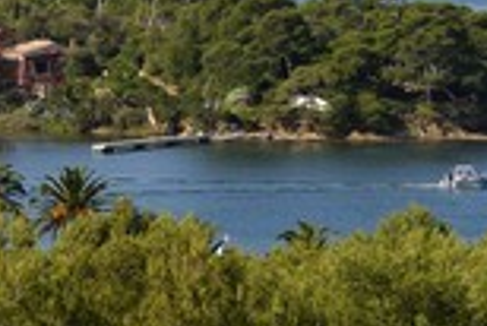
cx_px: 155
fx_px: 7379
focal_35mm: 545
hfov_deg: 3.8
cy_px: -79
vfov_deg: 2.5
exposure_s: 1/250
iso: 200
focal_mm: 200
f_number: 13
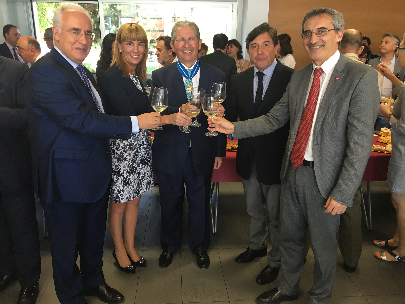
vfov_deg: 48.2
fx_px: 339
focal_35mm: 29
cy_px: 152
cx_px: 202
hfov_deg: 61.7
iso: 80
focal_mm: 4.15
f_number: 2.2
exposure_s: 1/33
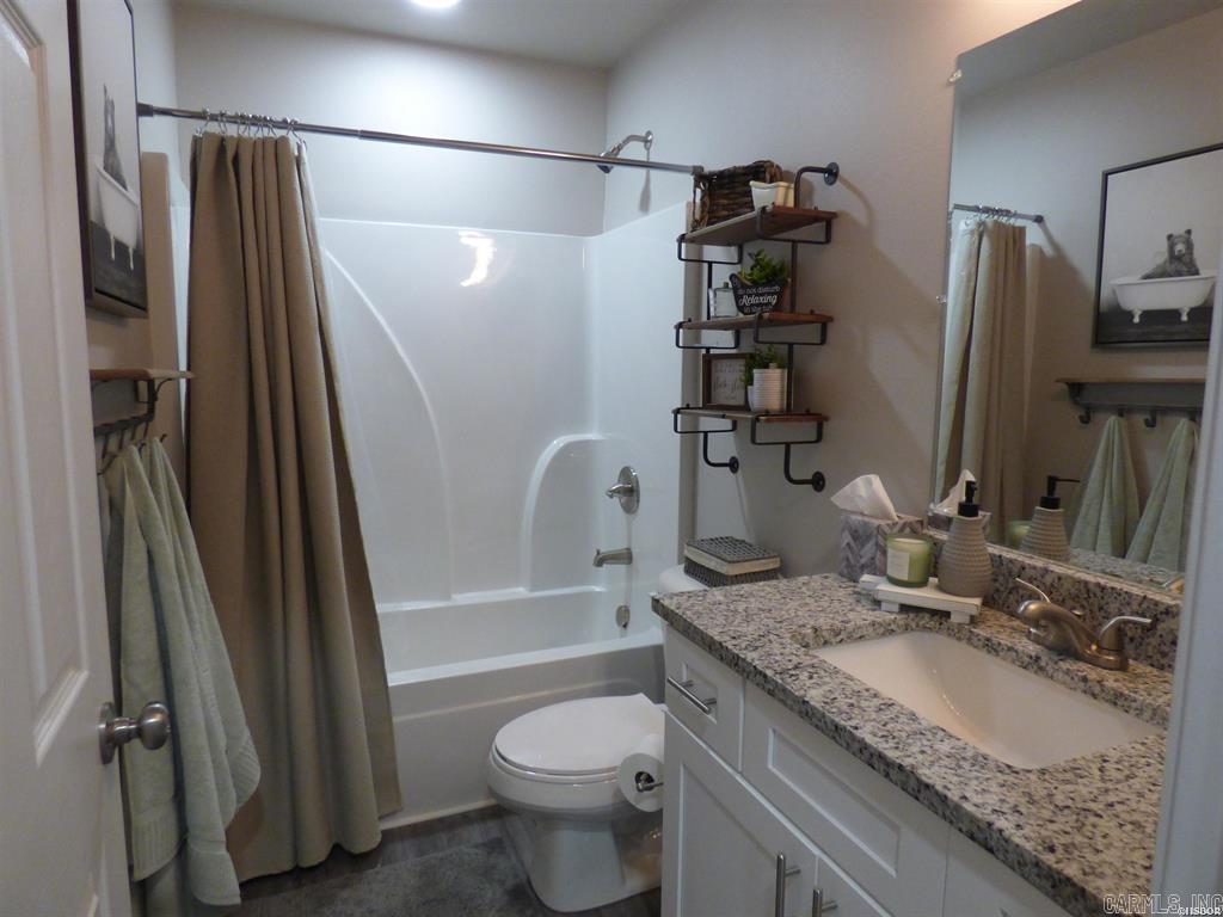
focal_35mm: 21
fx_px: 742
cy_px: 458
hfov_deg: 79.0
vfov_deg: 63.4
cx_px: 612
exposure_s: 1/60
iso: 400
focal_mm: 3.64
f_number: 2.8
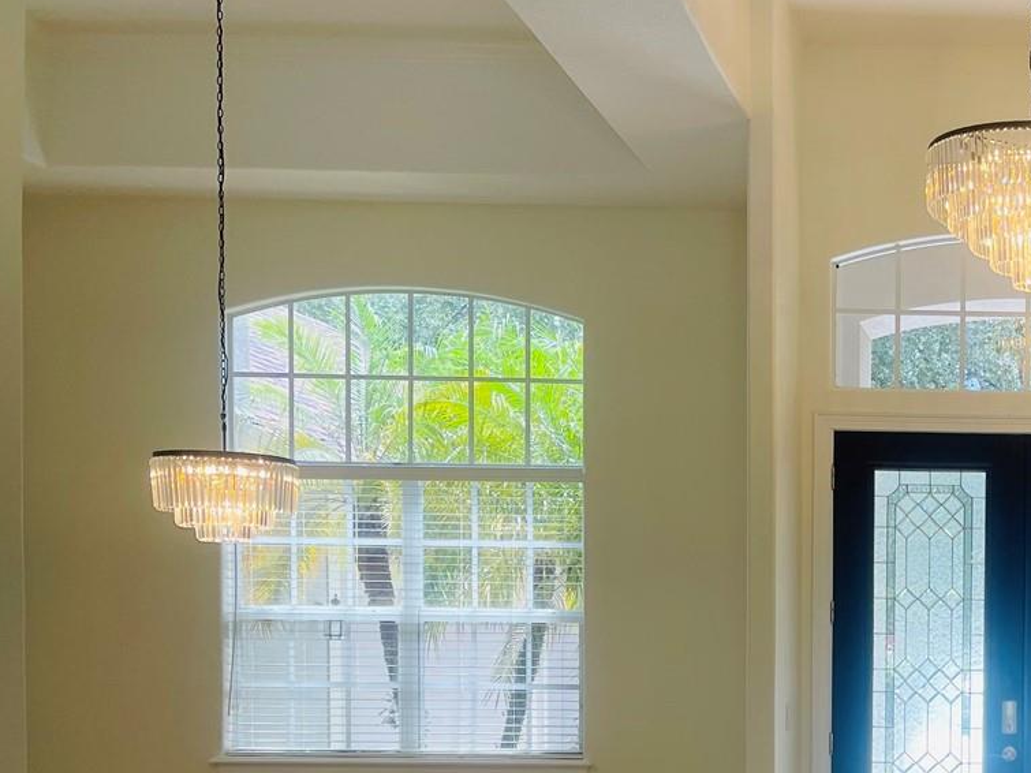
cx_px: 1058
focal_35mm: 53
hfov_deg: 32.9
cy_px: 676
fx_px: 1578
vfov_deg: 26.7
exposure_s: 1/243
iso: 32
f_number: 1.6
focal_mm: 5.1
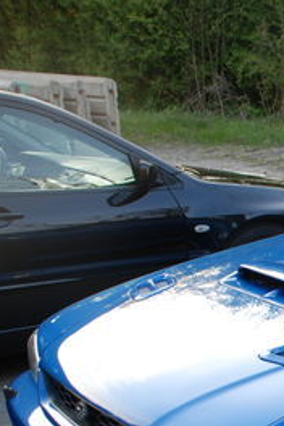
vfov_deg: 25.0
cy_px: 332
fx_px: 947
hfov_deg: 15.0
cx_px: 499
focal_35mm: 80
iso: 100
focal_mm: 22
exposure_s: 1/60
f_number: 4
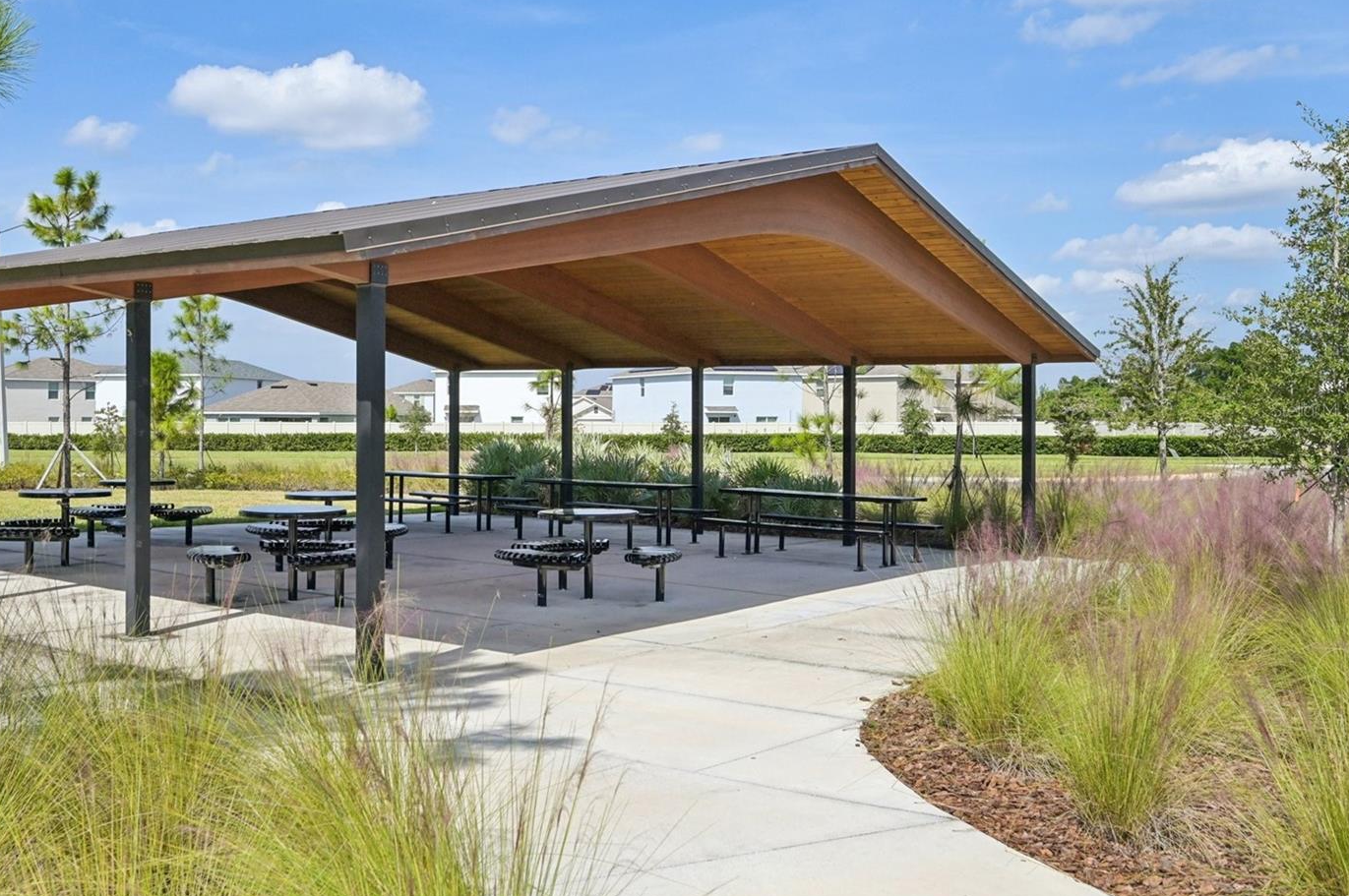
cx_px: 572
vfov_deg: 37.7
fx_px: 1310
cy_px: 410
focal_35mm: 35
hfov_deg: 54.3
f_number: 8
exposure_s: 1/1600
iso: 400
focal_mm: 30
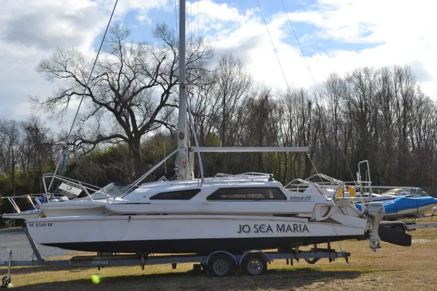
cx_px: 217
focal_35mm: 53
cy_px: 149
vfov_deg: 25.5
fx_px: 643
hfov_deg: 37.5
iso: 100
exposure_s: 1/320
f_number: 9
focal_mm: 34
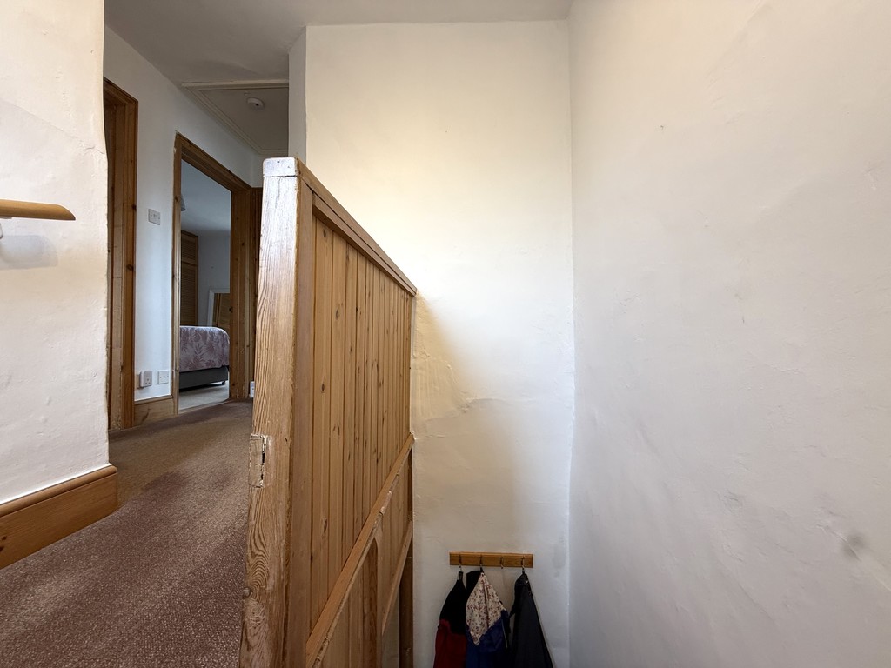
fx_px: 360
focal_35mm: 14
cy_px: 334
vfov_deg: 85.7
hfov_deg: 102.1
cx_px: 446
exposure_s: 1/99
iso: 125
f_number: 2.2
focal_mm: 2.22
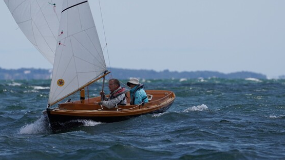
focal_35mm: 571
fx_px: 4314
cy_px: 48
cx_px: 113
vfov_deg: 2.1
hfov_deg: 3.8
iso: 160
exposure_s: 1/1250
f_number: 5.6
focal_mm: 252
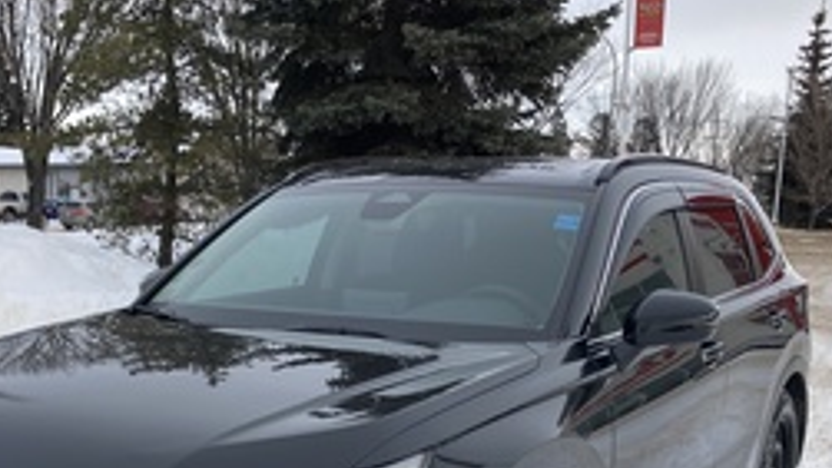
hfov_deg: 40.3
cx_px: 318
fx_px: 1125
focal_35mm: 51
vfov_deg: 22.4
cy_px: 493
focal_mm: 3.99
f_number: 1.8
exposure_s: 1/395
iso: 20
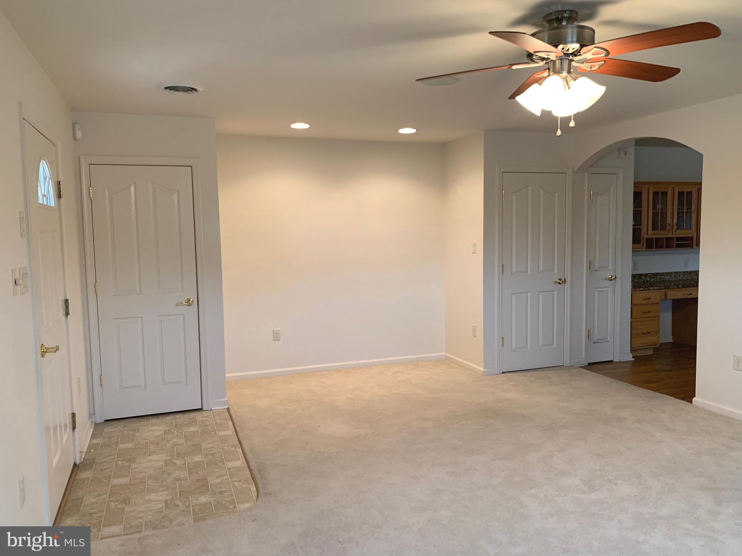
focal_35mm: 26
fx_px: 557
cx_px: 371
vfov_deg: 53.1
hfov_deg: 67.3
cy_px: 278
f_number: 1.8
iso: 160
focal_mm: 4.25
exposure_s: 1/60
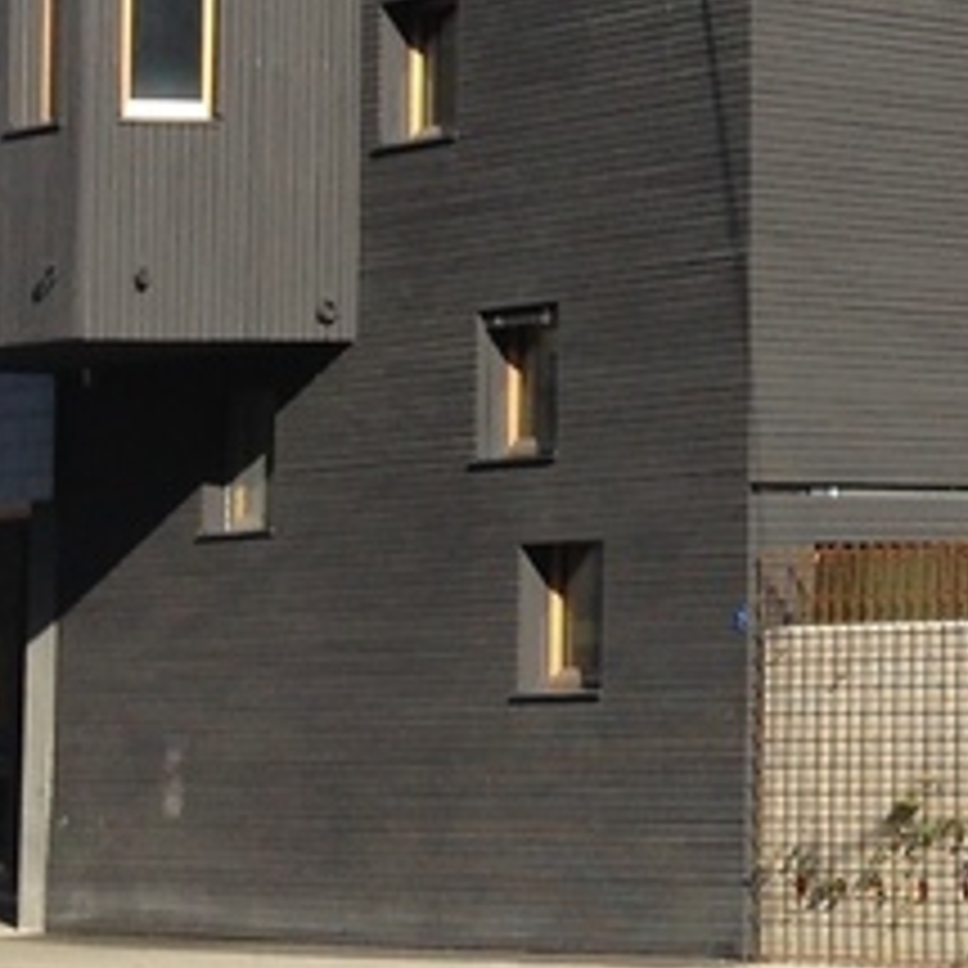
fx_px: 4809
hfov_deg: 10.6
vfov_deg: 11.4
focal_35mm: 152
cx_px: 1855
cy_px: 135
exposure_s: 1/935
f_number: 2.4
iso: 50
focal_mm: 4.12
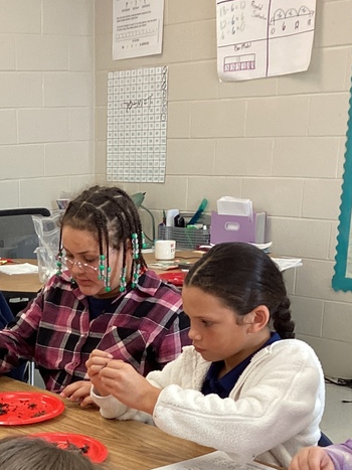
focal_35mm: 68
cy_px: 458
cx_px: -8
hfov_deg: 20.8
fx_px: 922
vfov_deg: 27.1
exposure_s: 1/50
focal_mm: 3.3
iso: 100
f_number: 2.4
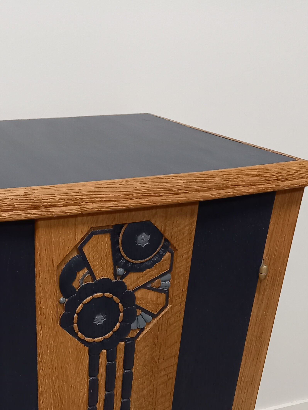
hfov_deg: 30.0
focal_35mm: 47
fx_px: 558
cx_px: 55
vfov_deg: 38.2
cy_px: 354
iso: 500
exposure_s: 1/33.3
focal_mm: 4.6
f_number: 2
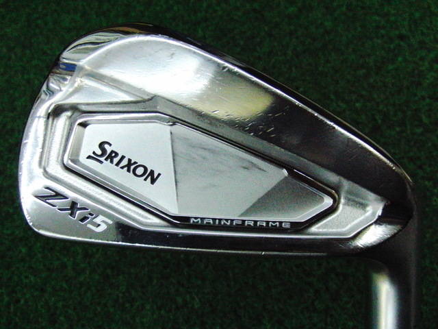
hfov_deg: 50.1
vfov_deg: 38.7
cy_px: 164
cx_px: 219
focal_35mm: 37
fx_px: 468
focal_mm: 6.42
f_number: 3.6
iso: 3200
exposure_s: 1/800
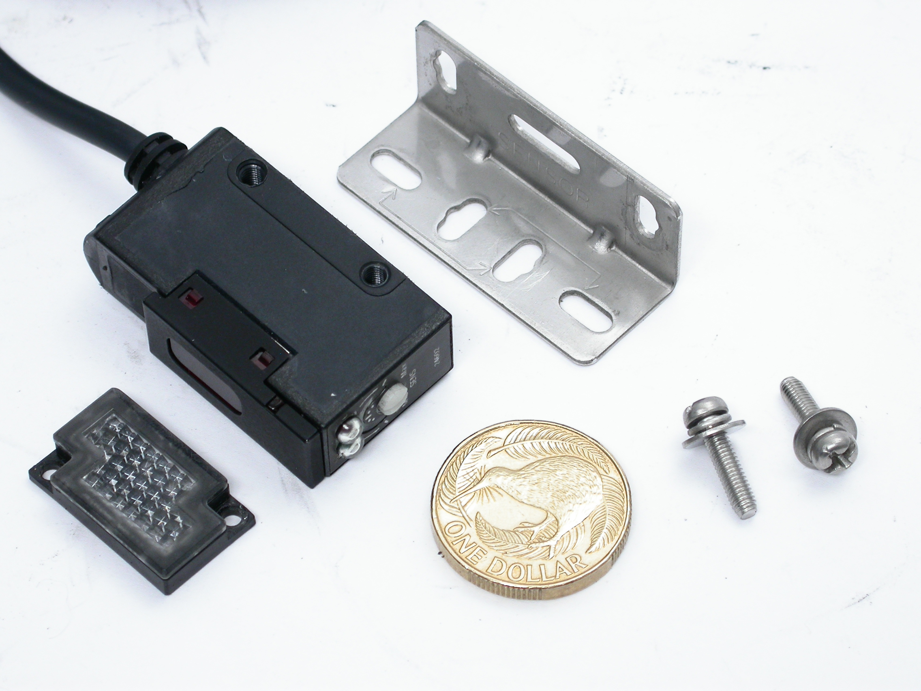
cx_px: 460
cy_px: 346
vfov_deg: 9.6
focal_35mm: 154
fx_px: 4097
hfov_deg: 12.8
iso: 100
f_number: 5.1
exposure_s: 1/6.2
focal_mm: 32
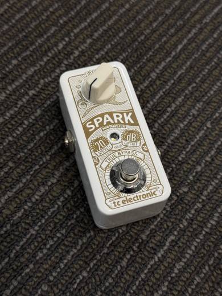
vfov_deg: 39.7
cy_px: 148
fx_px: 410
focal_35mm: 48
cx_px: 111
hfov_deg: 30.3
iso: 50
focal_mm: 6.76
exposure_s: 1/120
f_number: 1.78
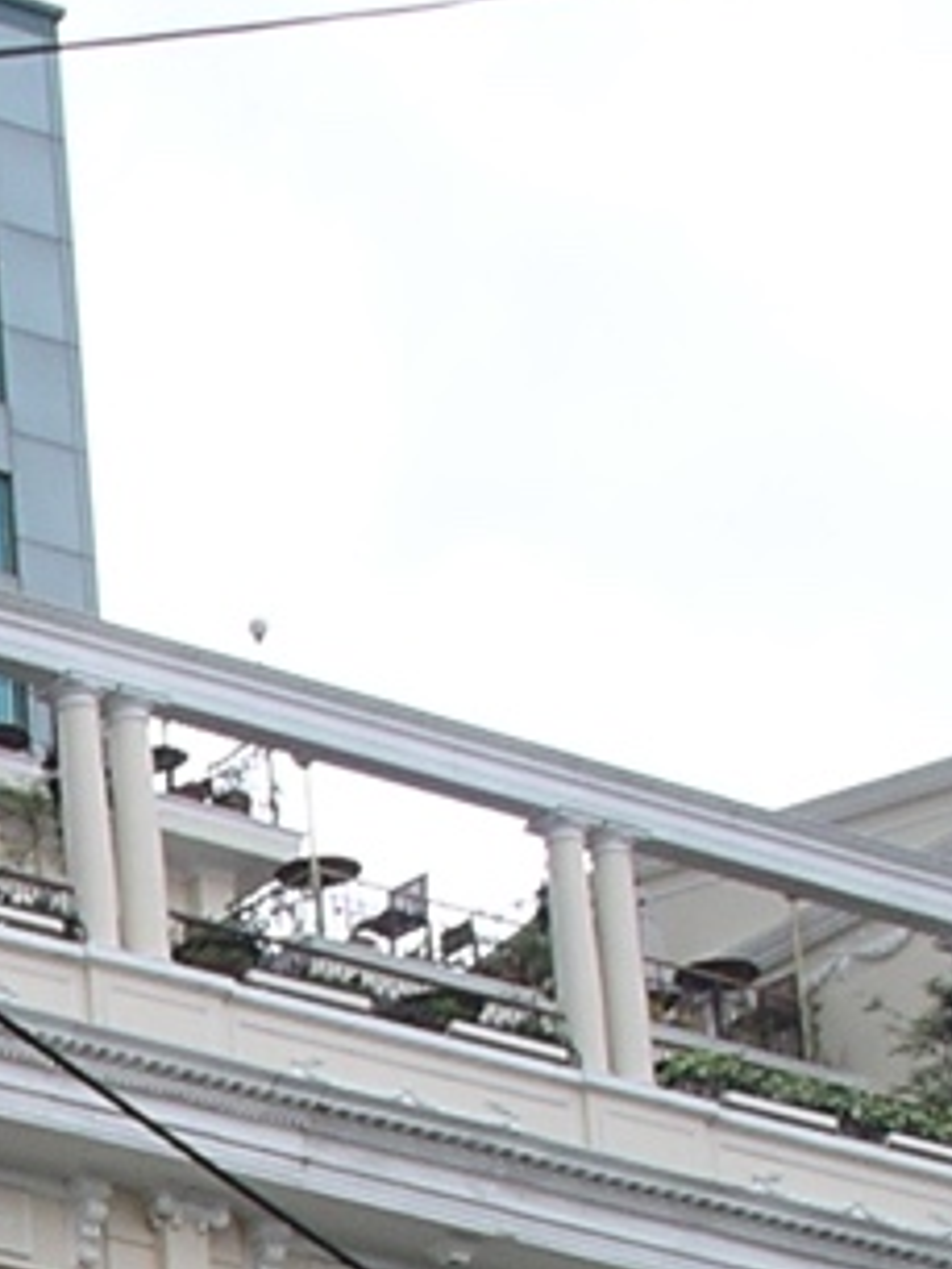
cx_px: -1376
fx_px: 7109
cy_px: 2401
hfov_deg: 7.2
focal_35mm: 194
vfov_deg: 9.6
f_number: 4.3
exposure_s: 1/320
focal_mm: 7.8
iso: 64
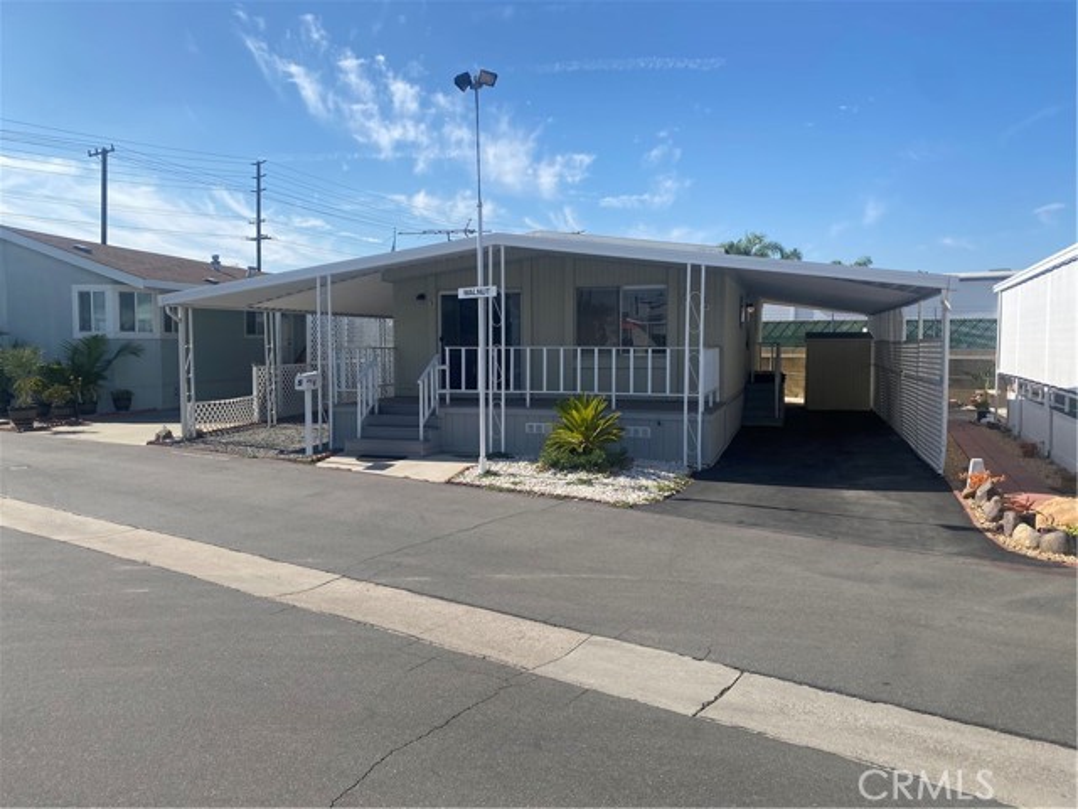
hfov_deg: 67.3
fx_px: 810
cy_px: 404
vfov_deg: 53.1
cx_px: 539
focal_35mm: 26
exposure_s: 1/3610
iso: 32
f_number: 1.8
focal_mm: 4.25
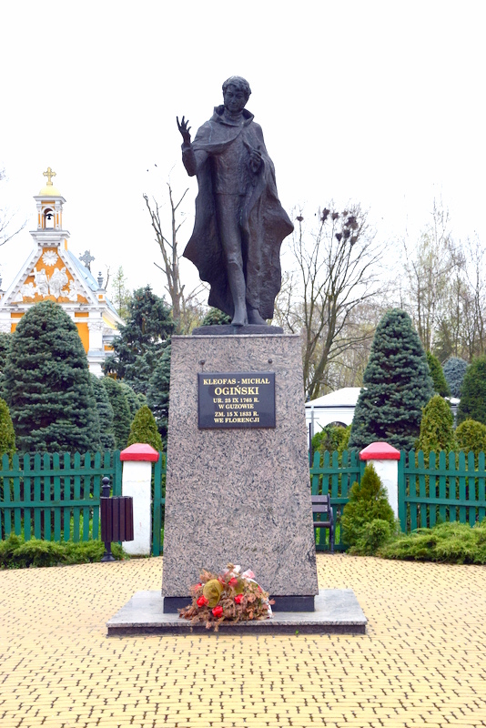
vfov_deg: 27.0
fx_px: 1517
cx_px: 243
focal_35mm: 75
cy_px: 364
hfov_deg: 18.2
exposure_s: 1/250
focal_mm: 50
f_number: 10
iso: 400
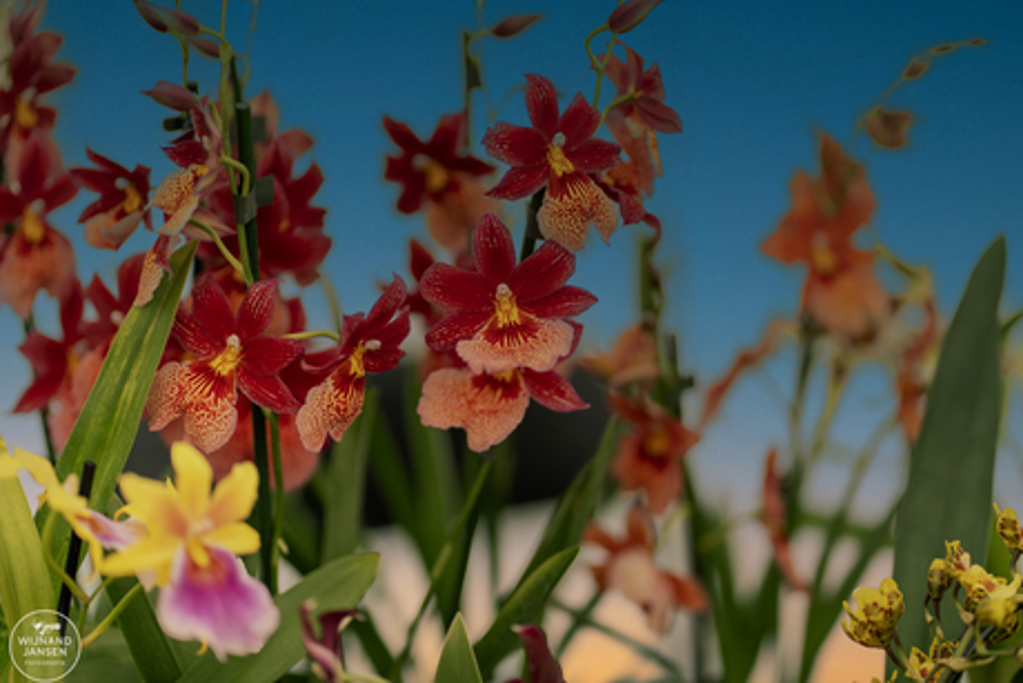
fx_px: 2416
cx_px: 512
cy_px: 342
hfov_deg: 23.9
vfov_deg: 16.1
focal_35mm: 85
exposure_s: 1/640
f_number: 1.8
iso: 200
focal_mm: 85
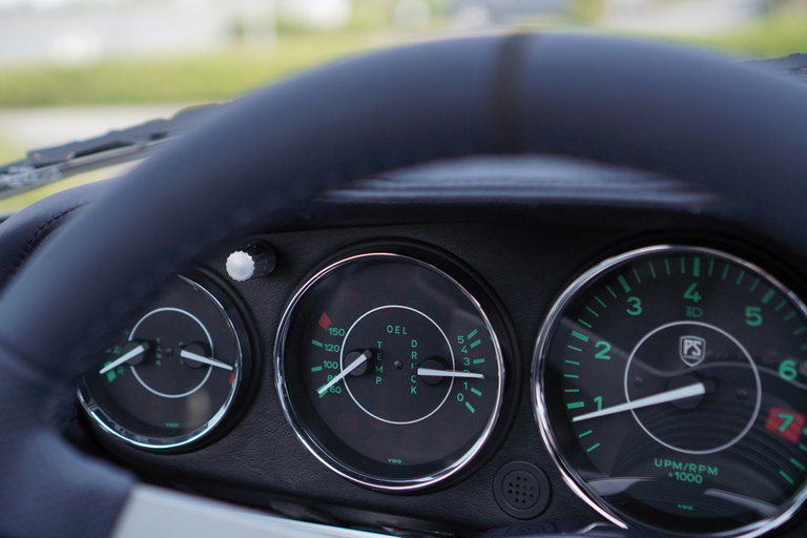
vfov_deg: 25.8
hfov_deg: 37.9
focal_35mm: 52
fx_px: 1177
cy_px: 269
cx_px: 404
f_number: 2.2
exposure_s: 1/2000
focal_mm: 35
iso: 320
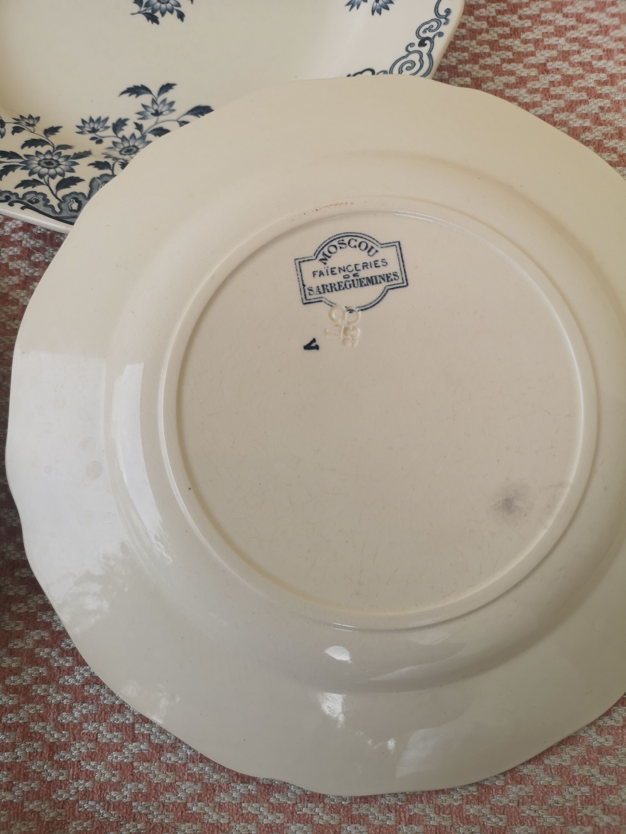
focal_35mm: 27
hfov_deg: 51.4
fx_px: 651
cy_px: 417
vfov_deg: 65.3
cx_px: 313
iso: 50
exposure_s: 1/173
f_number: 1.8
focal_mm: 5.58
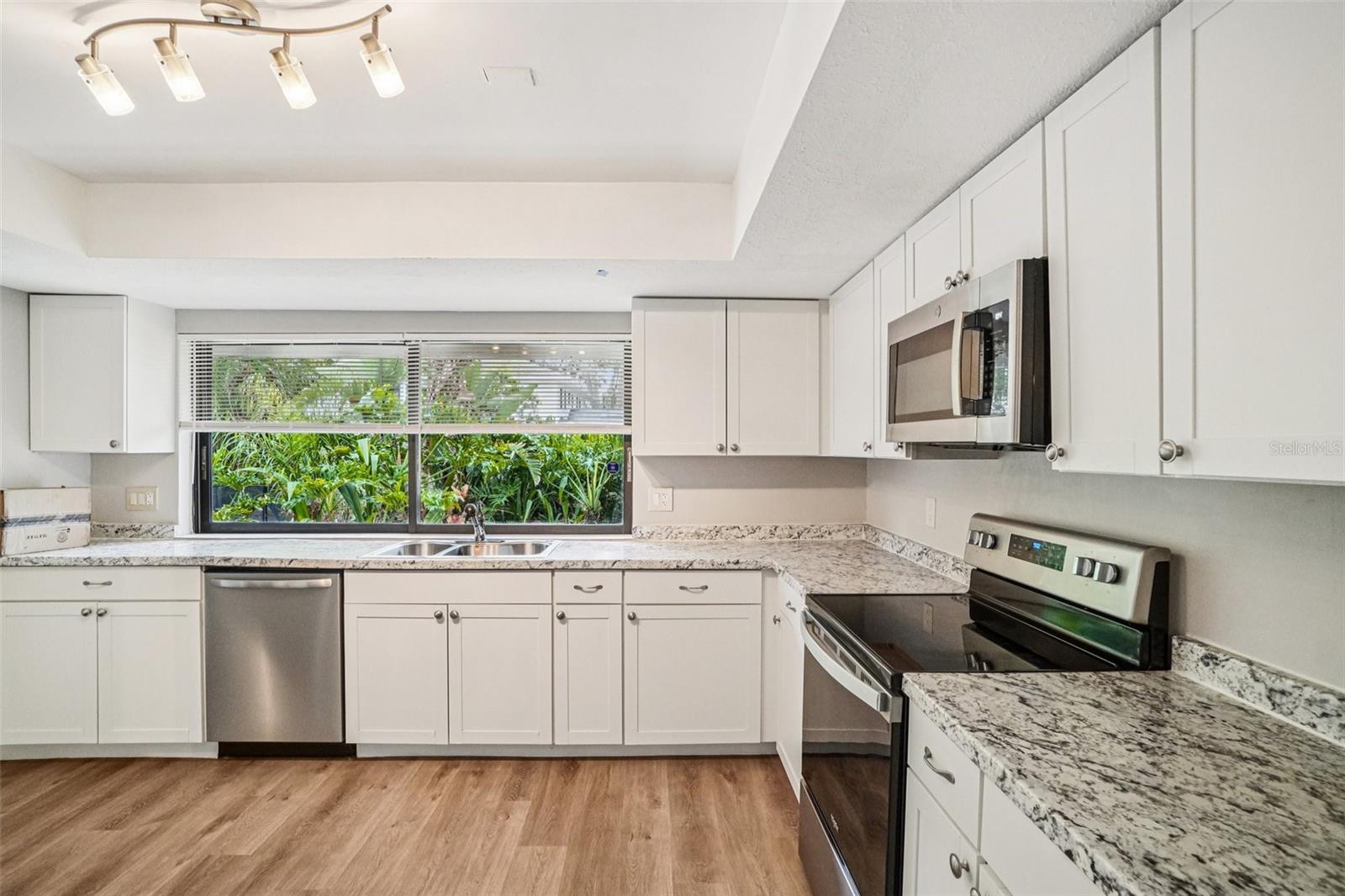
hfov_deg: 100.4
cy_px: 448
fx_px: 560
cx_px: 672
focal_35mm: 15
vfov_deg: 77.3
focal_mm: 10
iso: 1000
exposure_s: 1/30
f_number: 8
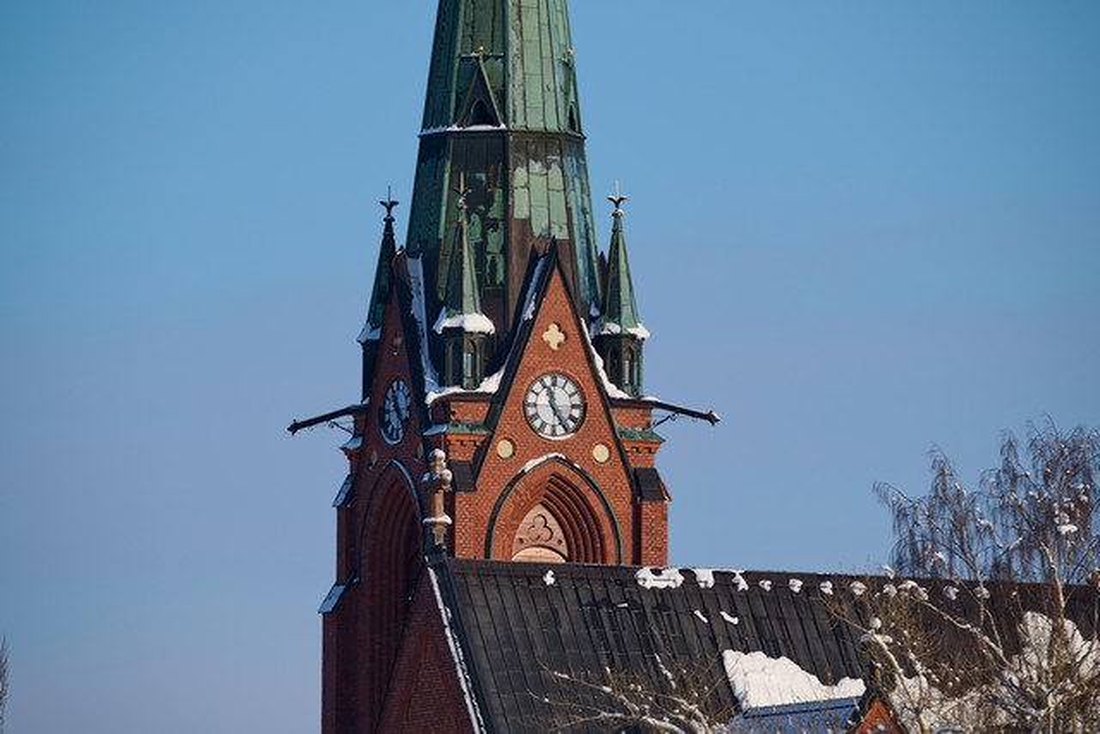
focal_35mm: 560
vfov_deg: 2.5
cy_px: 367
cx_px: 550
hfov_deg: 3.7
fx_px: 17114
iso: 64
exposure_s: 1/800
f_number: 5.6
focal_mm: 560
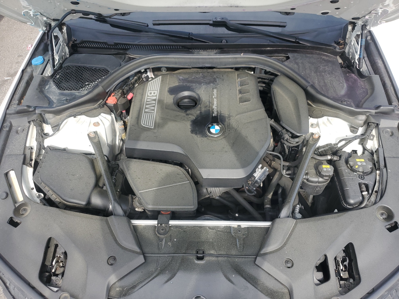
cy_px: 150
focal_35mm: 26
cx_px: 200
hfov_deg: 67.3
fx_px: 300
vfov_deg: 53.1
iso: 50
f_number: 1.5
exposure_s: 1/588
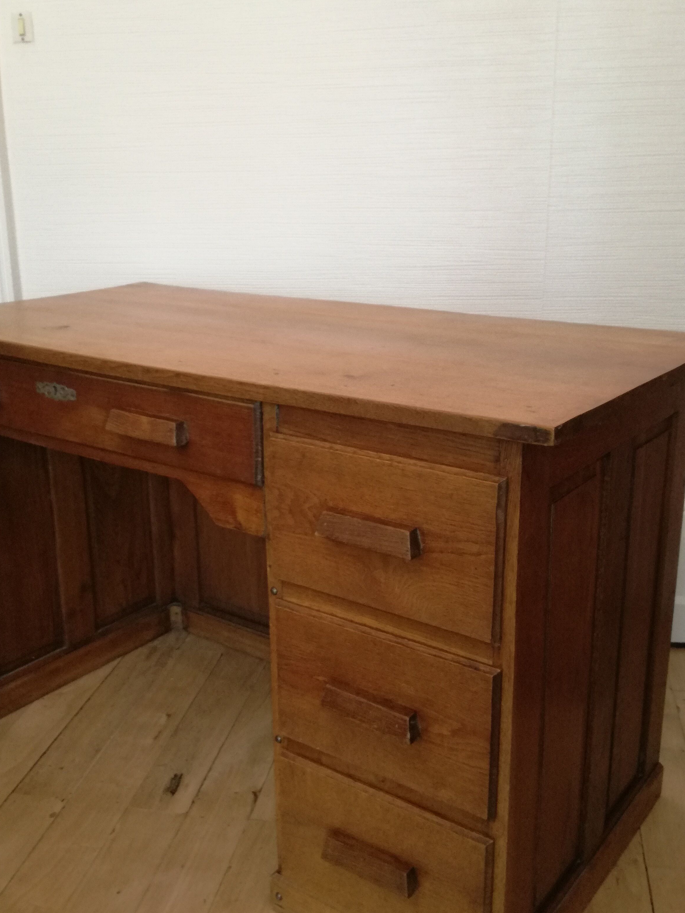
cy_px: 470
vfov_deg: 51.3
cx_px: 341
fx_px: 950
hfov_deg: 39.7
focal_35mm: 36
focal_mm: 3.79
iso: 200
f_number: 2
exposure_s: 1/33.3
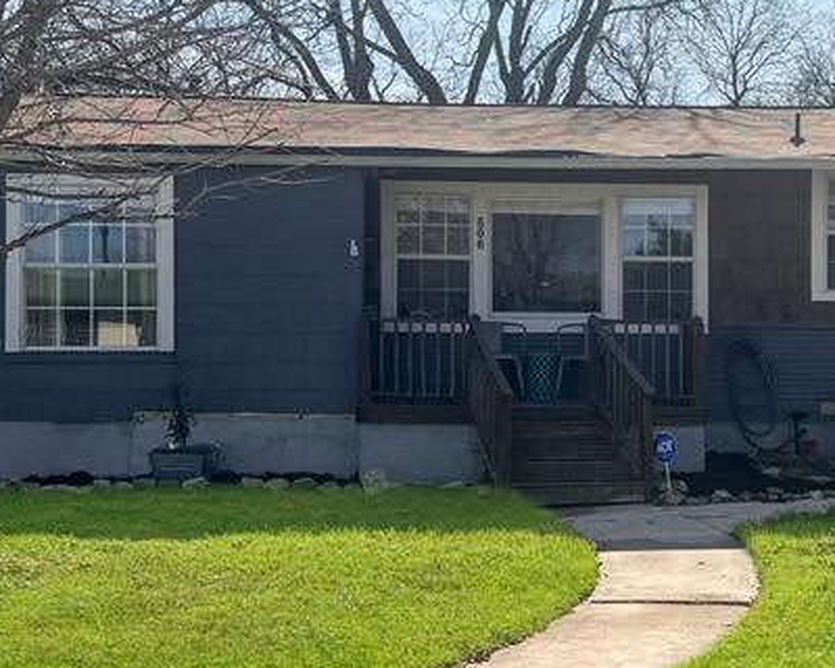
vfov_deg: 25.4
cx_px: 678
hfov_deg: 30.6
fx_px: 1483
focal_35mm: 60
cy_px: 321
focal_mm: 6.86
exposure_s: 1/7576
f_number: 1.78
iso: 80
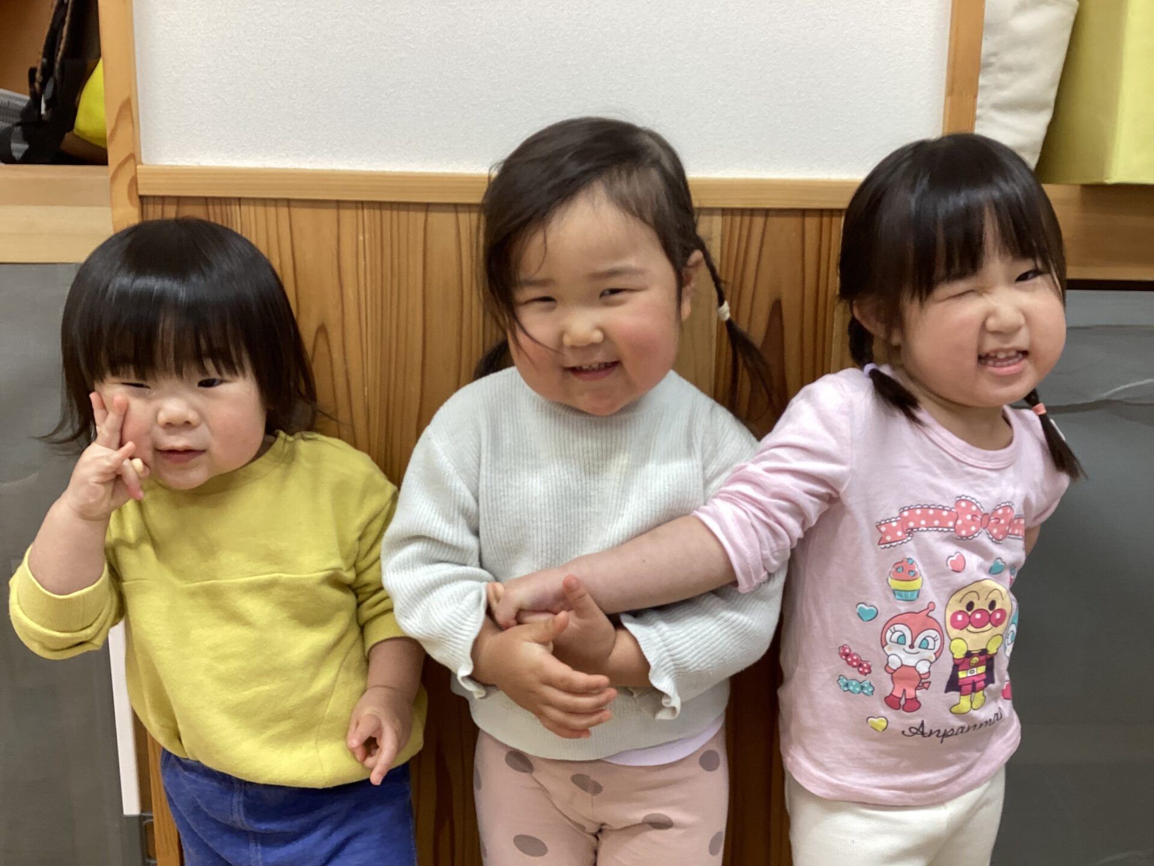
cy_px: 433
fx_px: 1033
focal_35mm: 31
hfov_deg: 58.4
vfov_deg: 45.4
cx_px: 577
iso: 100
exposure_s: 1/60
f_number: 2.4
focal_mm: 3.3
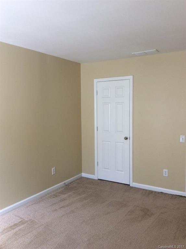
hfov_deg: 44.0
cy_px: 124
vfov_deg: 56.9
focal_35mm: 32
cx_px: 93
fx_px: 230
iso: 32
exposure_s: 1/33
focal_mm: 3.3
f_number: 2.4
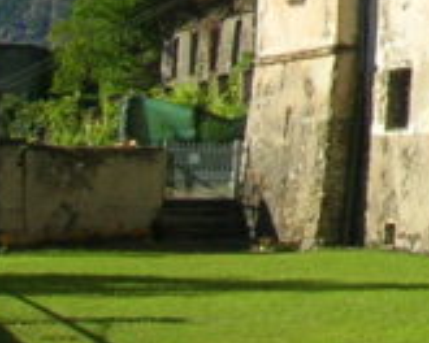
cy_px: -199
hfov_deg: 10.7
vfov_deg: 9.3
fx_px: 2044
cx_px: 926
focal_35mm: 161
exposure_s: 1/332
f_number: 4.9
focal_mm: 5.7
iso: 50
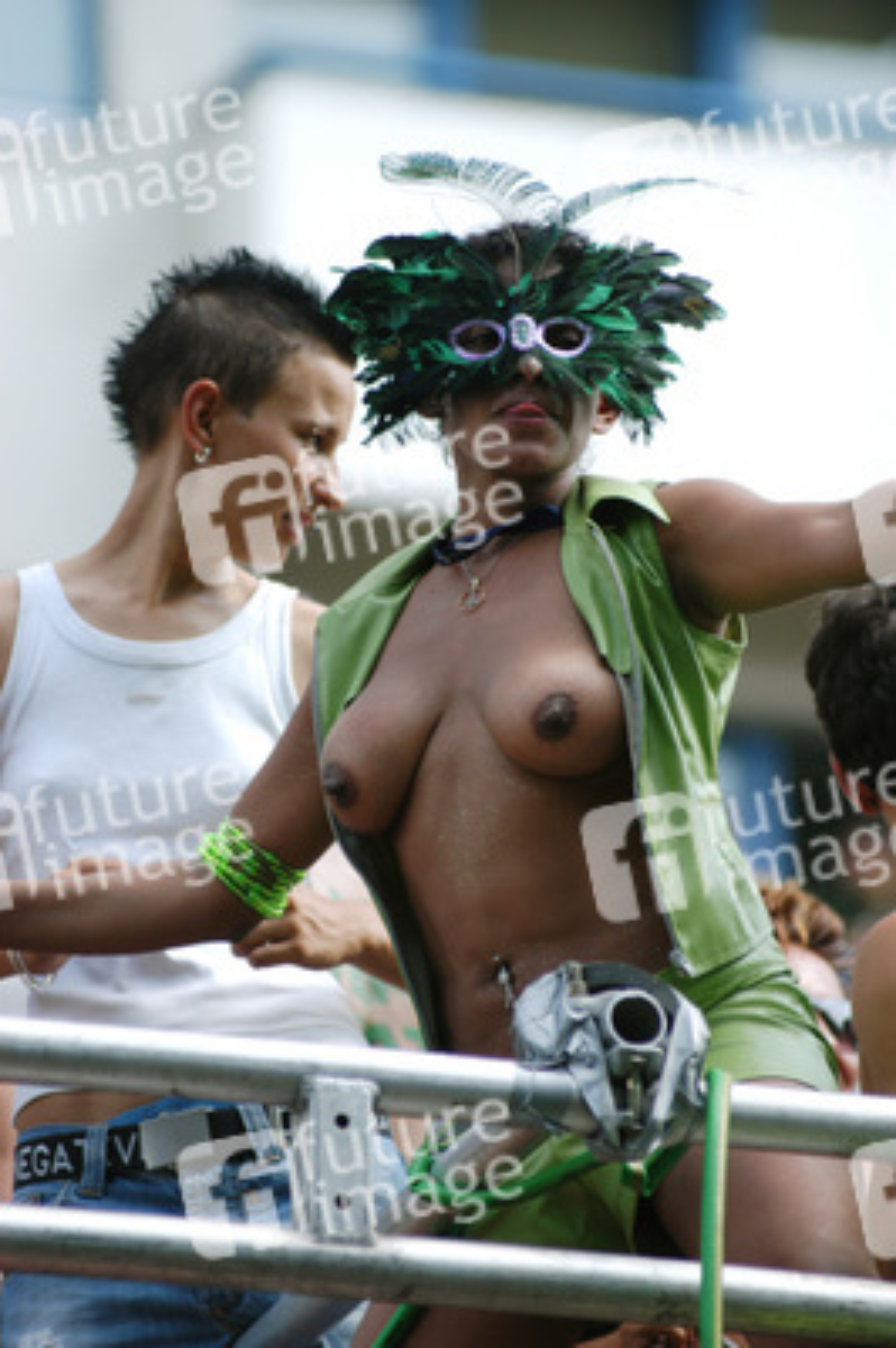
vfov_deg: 6.9
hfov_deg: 4.6
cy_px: 674
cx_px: 448
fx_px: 11219
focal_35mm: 300
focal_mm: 200
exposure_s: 1/640
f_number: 3.5
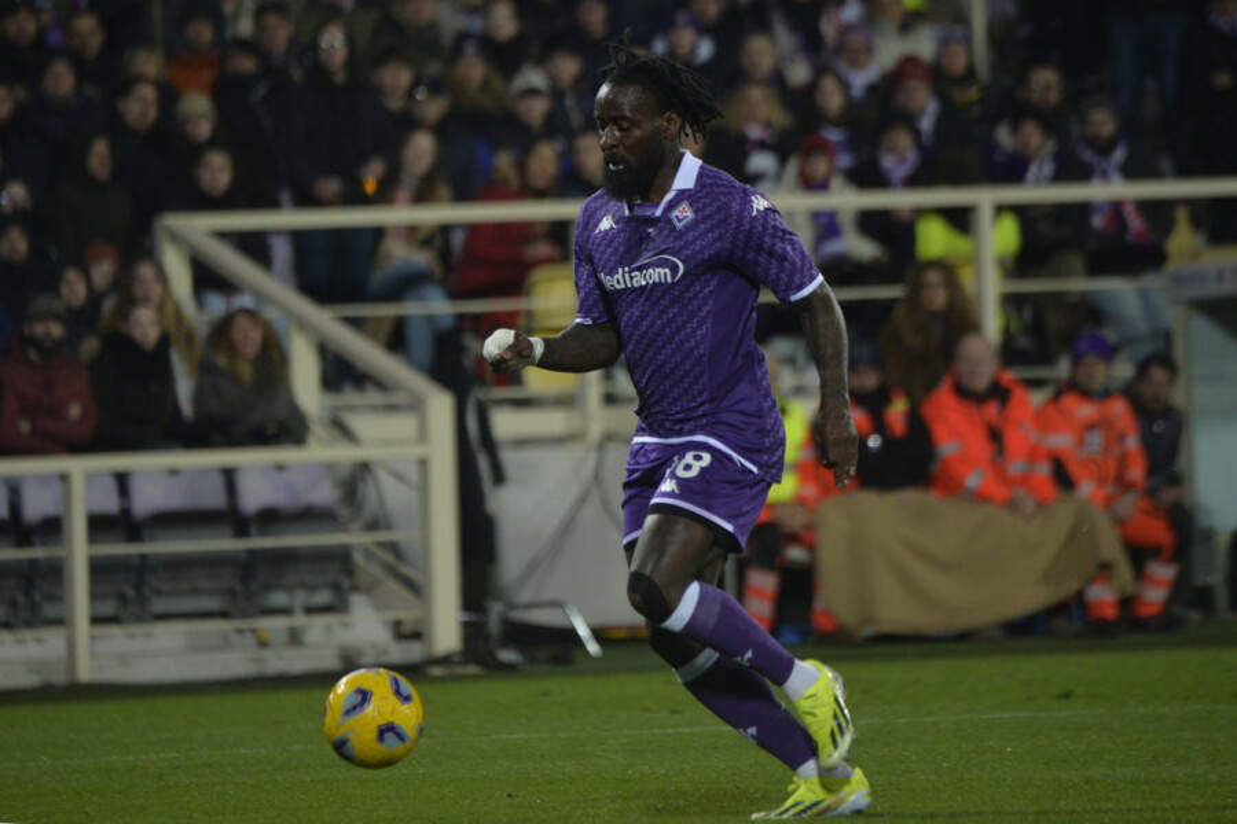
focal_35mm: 400
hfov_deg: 5.2
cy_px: 412
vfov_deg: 3.4
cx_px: 618
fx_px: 13743
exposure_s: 1/1000
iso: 2500
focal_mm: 400
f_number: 5.6
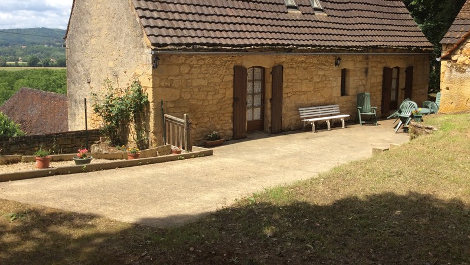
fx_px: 436
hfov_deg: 56.6
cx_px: 236
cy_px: 102
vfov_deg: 33.6
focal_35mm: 35
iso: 32
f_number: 2.4
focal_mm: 3.3
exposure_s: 1/1059
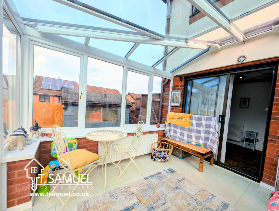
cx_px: 149
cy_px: 112
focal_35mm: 13
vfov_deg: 90.0
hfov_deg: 105.9
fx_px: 105
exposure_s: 1/1233
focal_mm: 2.23
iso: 41
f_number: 1.95
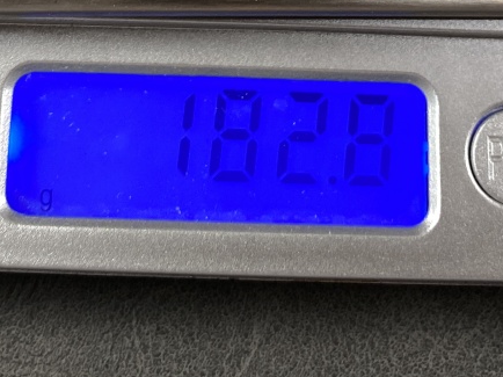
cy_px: -241
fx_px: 1205
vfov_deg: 15.8
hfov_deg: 23.6
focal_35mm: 83
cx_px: 240
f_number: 1.8
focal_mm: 4.25
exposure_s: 1/117
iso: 125
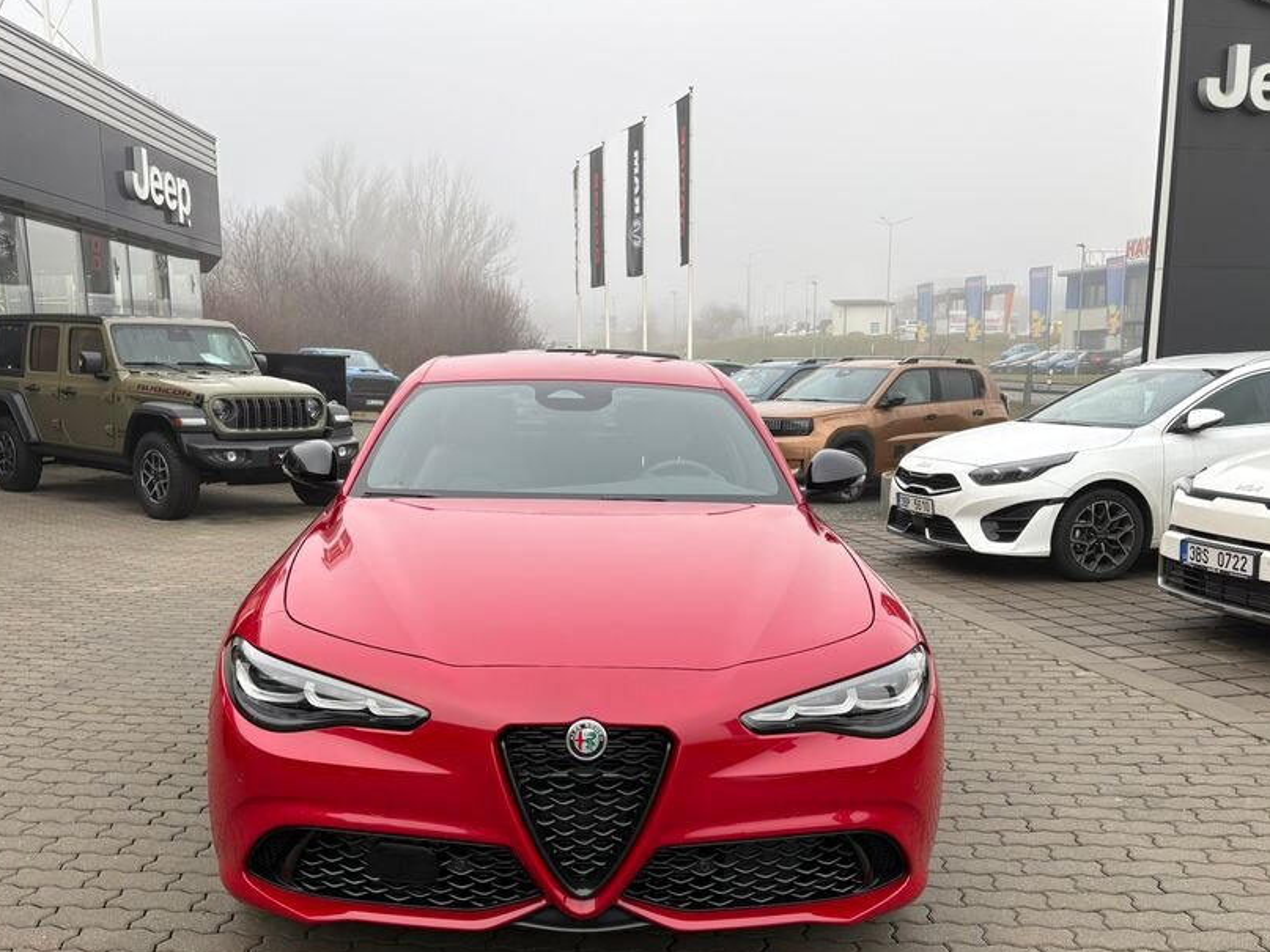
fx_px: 1211
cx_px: 585
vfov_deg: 42.6
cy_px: 595
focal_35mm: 33
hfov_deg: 55.3
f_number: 1.6
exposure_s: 1/581
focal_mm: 5.96
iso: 50
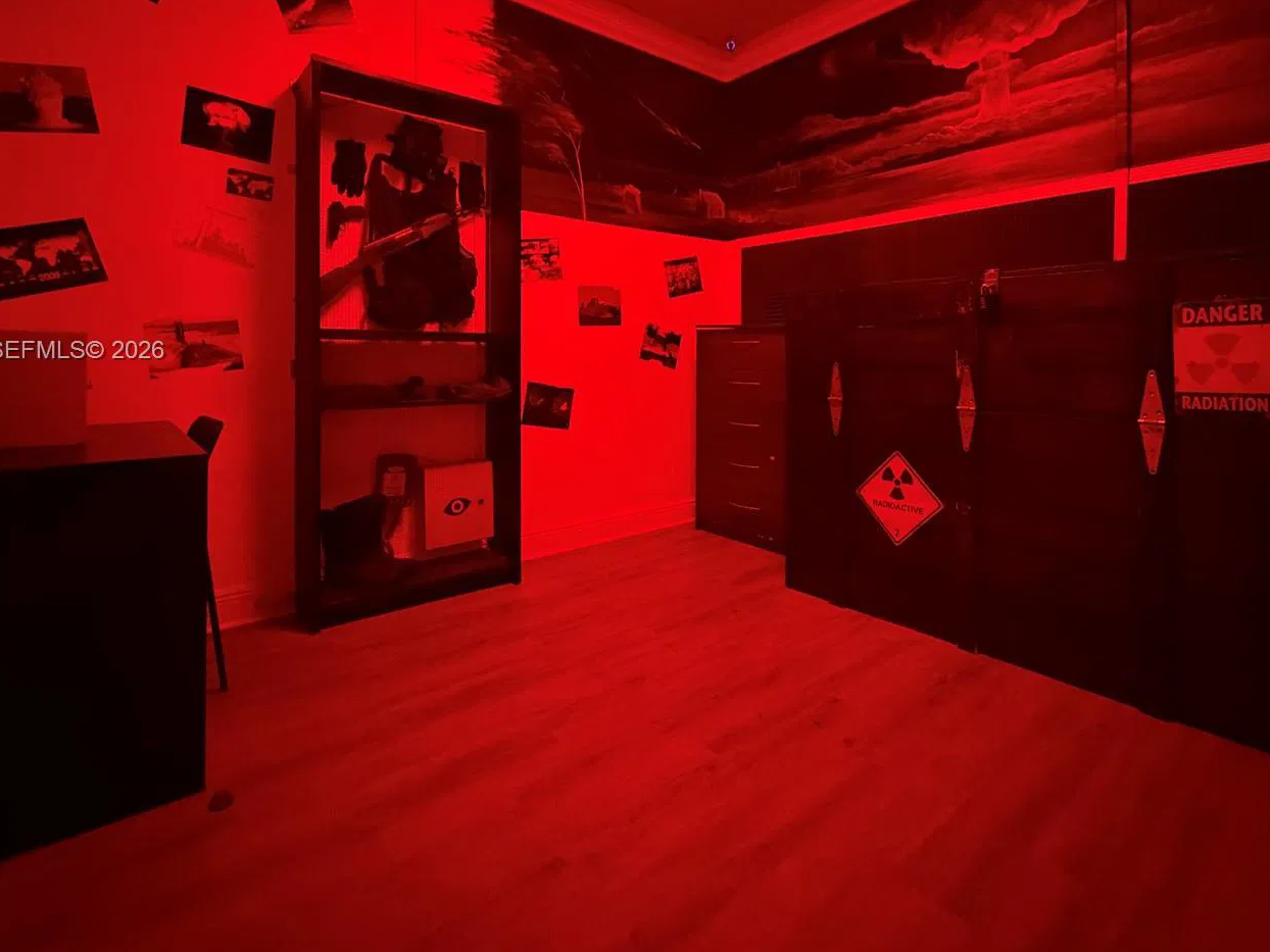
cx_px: 664
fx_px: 660
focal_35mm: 18
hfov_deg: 87.7
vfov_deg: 70.3
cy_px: 352
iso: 1600
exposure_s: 1/40
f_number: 2.2
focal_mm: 2.22
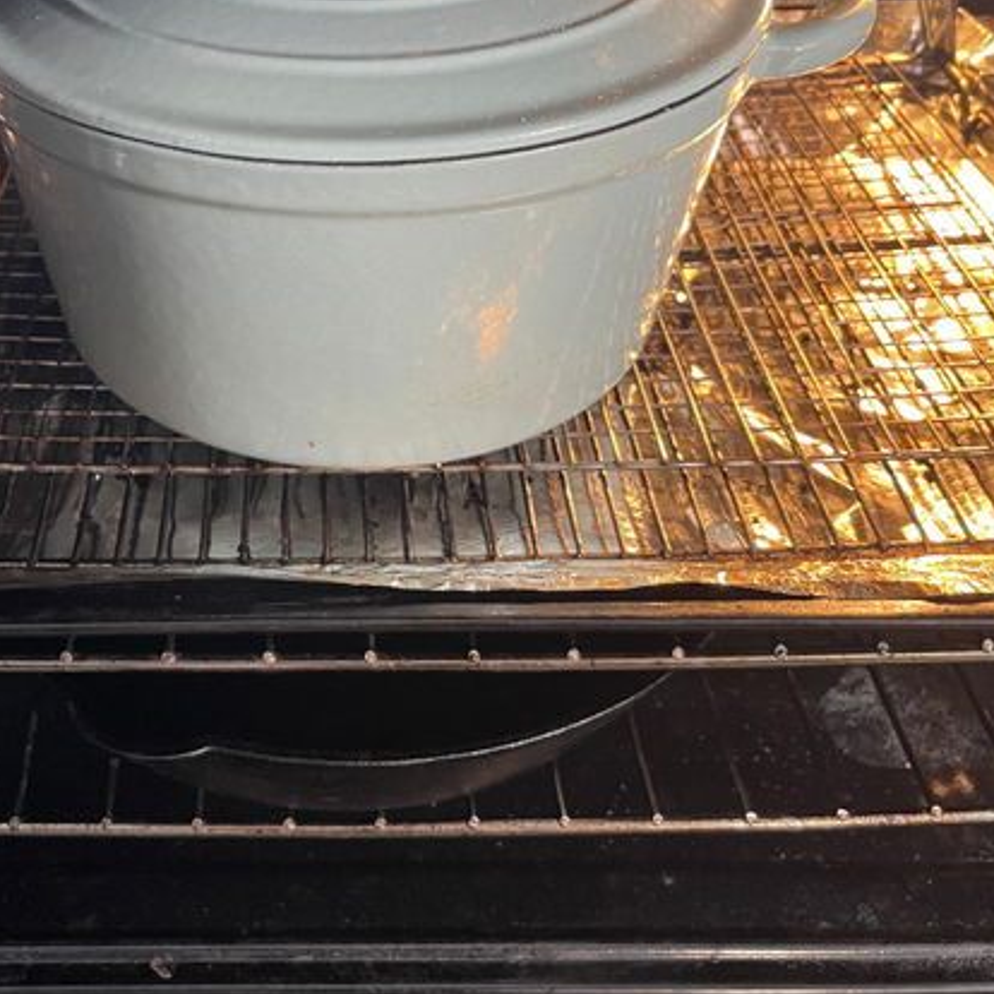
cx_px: 305
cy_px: 348
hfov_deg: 41.1
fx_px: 1299
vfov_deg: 41.4
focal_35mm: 40
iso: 400
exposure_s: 1/33
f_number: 1.6
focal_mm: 5.1
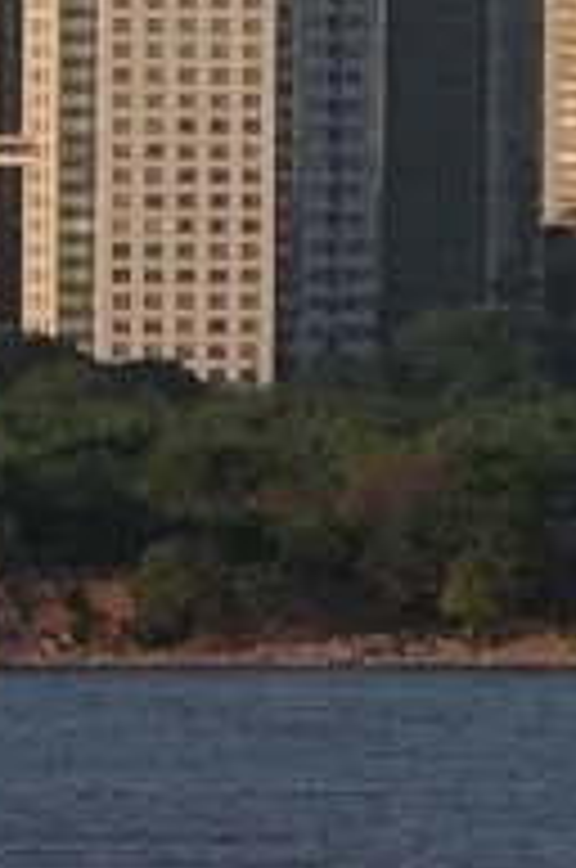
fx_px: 27336
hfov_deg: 1.2
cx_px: 1562
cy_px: -1255
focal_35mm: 1135
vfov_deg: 1.8
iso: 100
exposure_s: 1/500
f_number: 4
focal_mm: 49.51
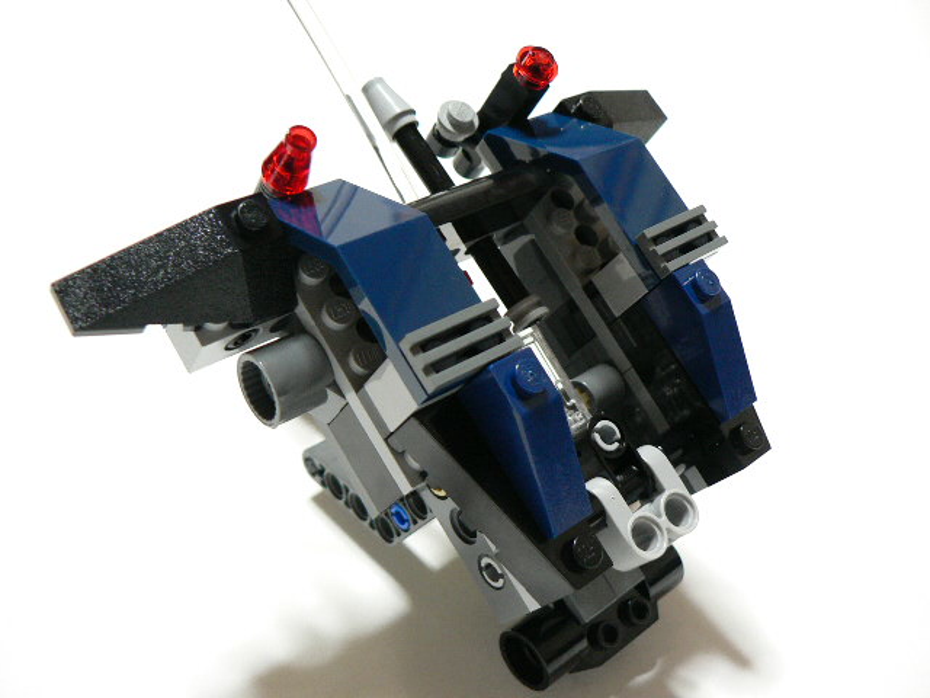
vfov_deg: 39.7
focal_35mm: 36
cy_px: 349
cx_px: 465
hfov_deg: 51.4
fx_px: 967
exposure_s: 1/10
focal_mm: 6
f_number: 2.8
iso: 200
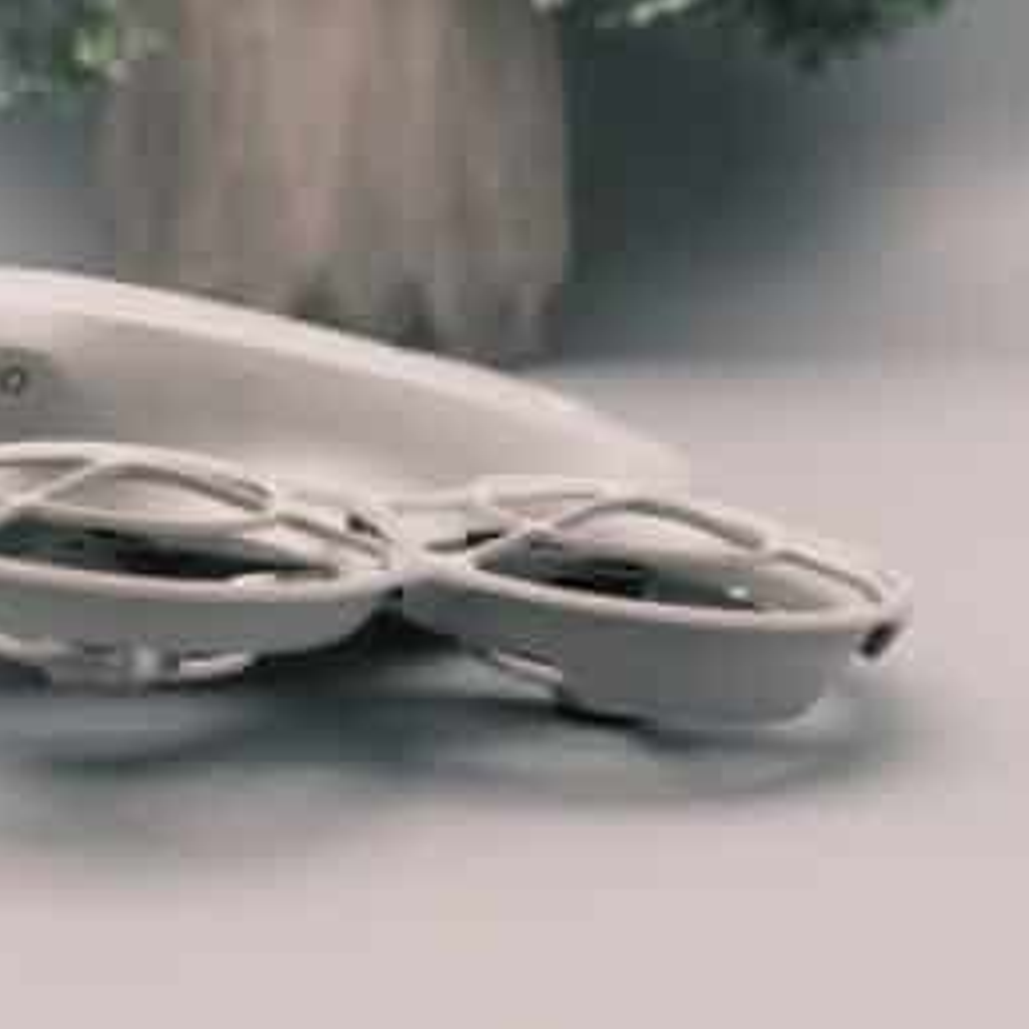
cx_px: 319
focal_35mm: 81
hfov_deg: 21.3
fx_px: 2724
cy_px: 514
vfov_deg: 21.4
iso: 500
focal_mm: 42
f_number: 6.4
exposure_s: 1/120
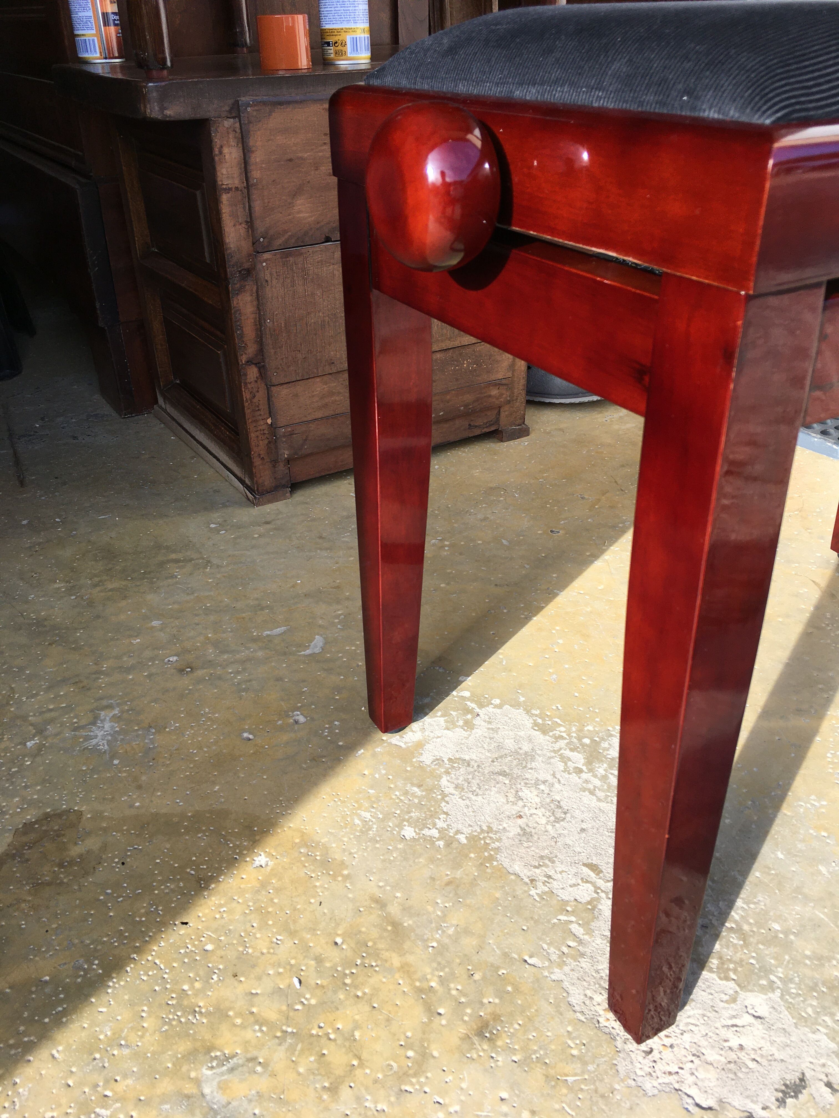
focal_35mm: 29
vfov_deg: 61.7
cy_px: 559
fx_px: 937
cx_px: 420
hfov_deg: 48.2
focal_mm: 4.15
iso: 25
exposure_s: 1/422
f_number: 2.2
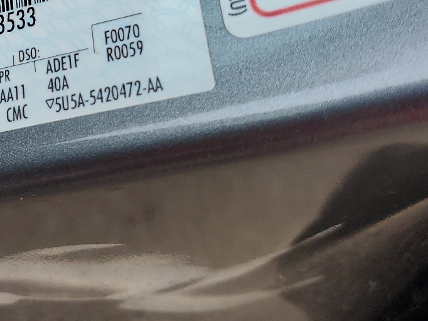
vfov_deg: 22.6
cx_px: 53
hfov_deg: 30.5
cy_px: -35
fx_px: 754
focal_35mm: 61
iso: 50
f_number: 1.5
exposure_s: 1/147
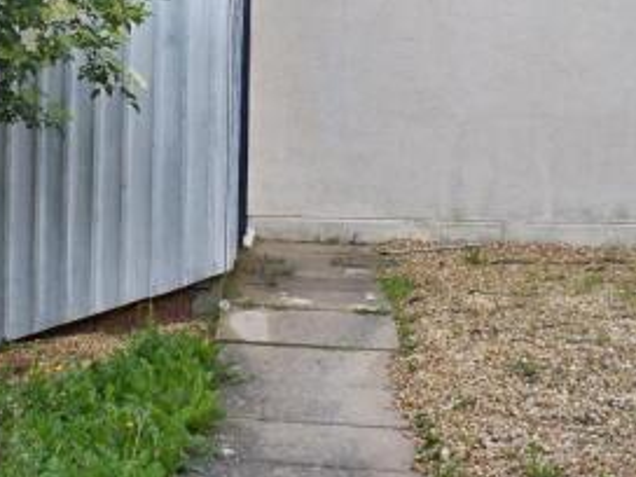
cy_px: 22
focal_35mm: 75
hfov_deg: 25.7
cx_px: 160
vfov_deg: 19.2
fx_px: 1378
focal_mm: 6.3
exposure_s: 1/250
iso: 64
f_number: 3.1
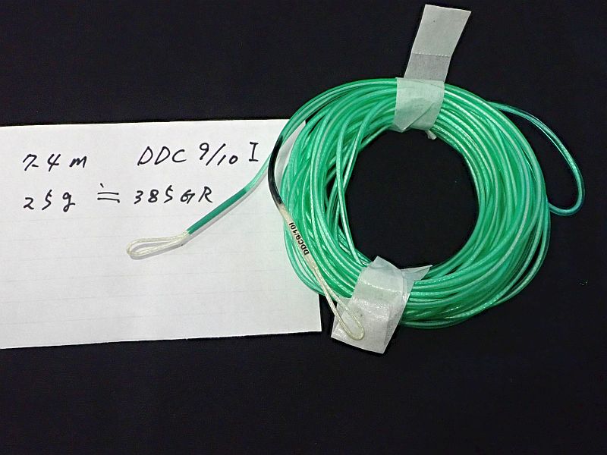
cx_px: 304
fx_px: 526
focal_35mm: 30
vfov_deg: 46.8
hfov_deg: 60.0
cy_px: 228
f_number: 3.2
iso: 800
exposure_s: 1/80
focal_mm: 5.5
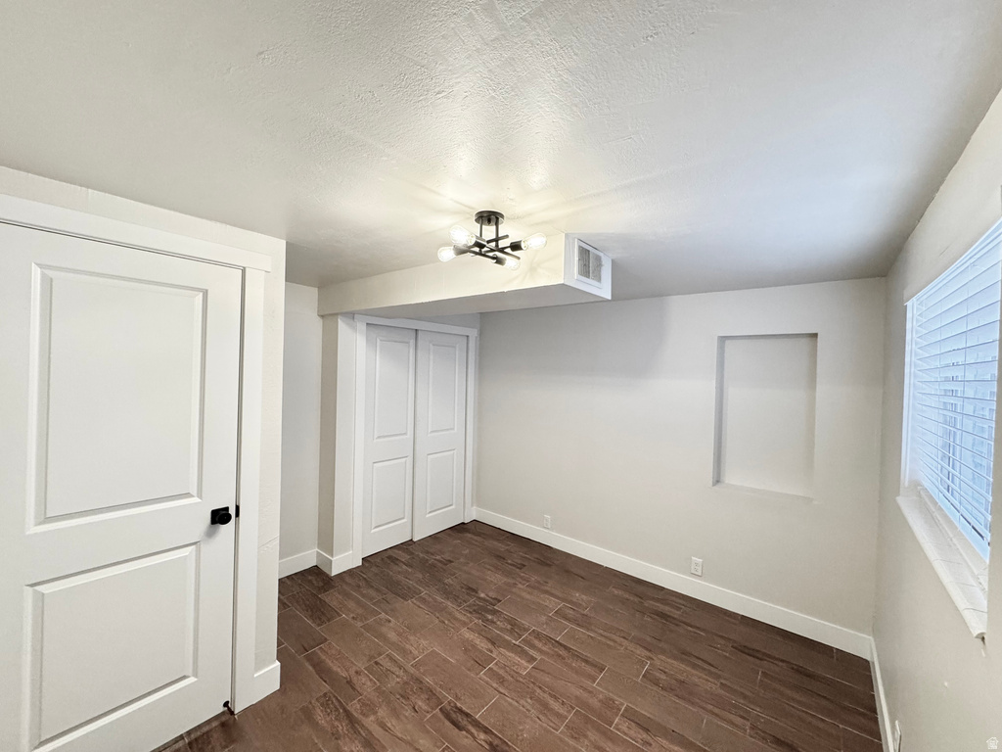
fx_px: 405
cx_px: 501
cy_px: 376
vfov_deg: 85.7
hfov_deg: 102.1
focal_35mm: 14
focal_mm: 2.22
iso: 250
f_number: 2.2
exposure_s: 1/120
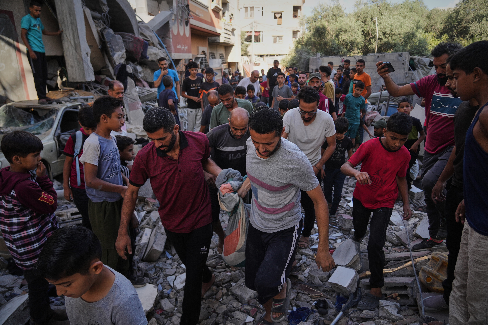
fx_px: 325
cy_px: 162
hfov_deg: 73.7
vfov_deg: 53.1
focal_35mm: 24
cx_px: 244
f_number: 4
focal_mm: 24
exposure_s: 1/800
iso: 320
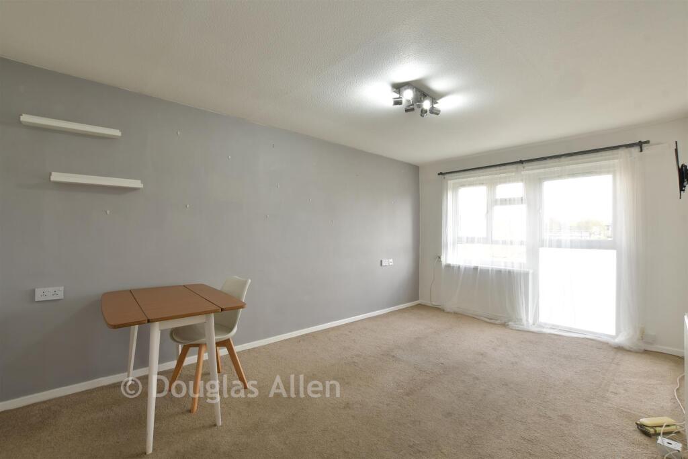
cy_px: 230
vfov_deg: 77.3
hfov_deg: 100.4
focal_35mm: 15
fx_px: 287
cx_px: 344
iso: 100
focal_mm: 10
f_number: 8
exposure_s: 1/8
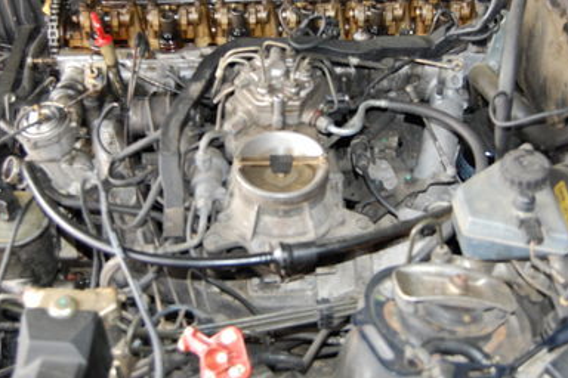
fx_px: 947
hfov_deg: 33.4
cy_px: 126
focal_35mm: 60
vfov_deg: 22.5
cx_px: 269
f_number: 4
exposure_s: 1/60
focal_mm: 24
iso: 400
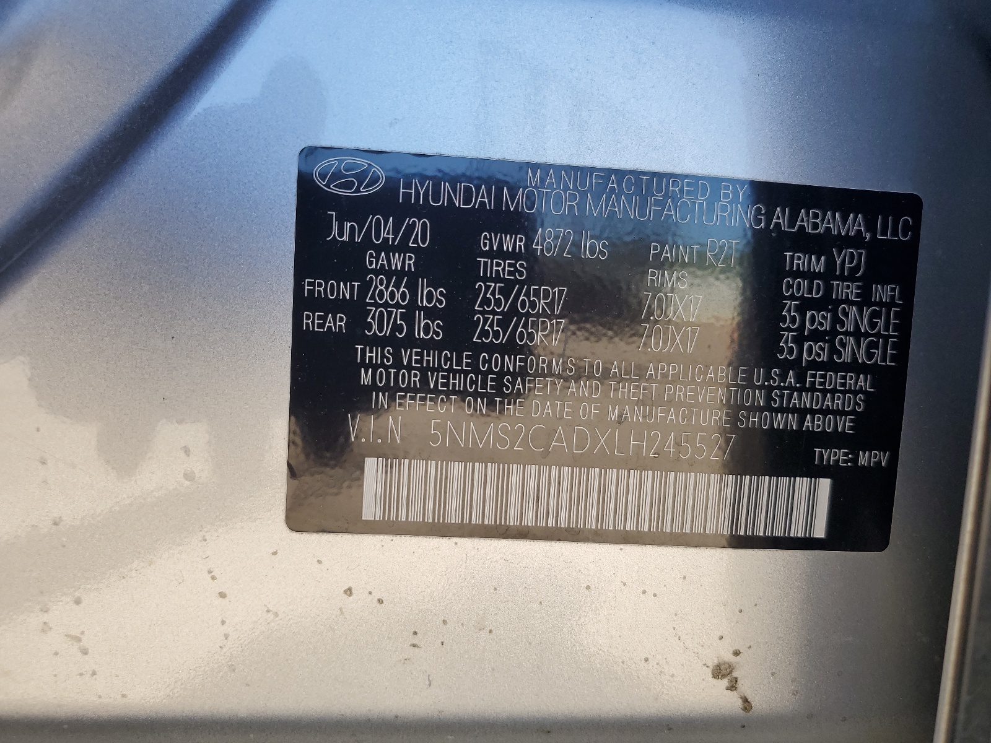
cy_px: 372
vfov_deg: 53.1
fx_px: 744
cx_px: 496
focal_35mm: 26
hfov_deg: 67.3
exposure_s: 1/357
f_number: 1.5
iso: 50
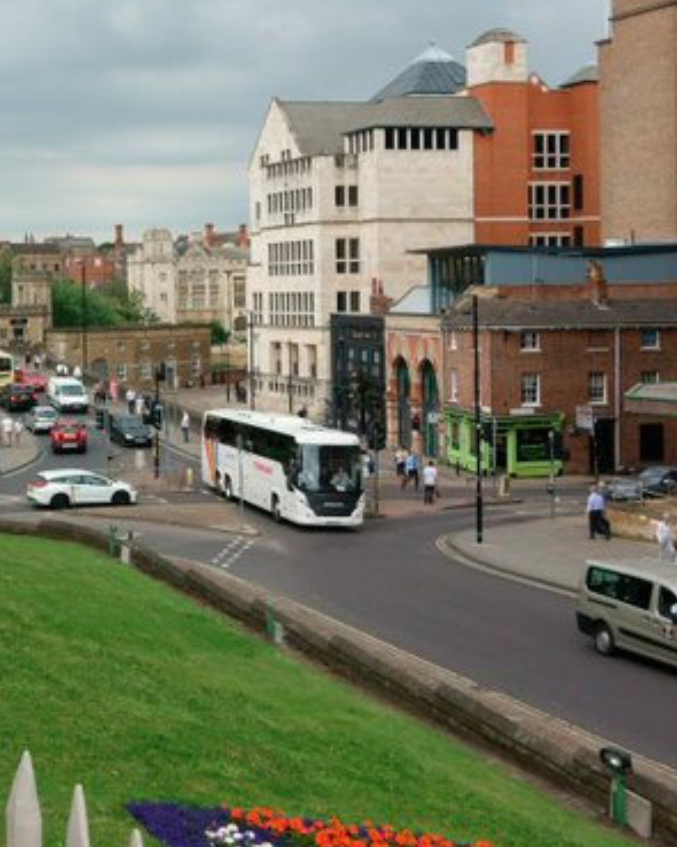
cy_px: 321
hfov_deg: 25.3
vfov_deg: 32.9
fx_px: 1428
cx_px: -2
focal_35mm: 57
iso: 125
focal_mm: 10.4
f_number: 5.6
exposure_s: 1/125
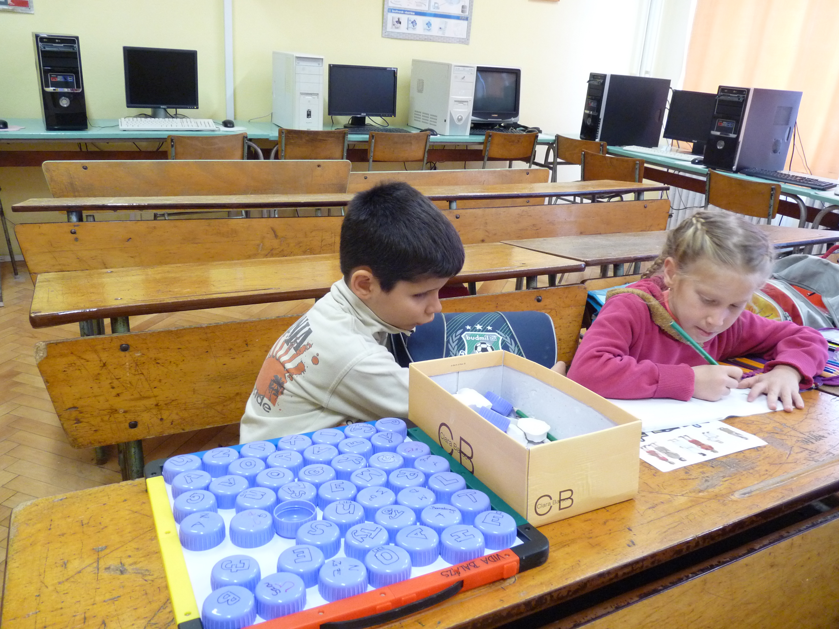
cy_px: 314
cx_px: 420
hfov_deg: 65.3
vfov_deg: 51.4
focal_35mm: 27
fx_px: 654
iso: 400
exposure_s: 1/20
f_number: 2.8
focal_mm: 4.8
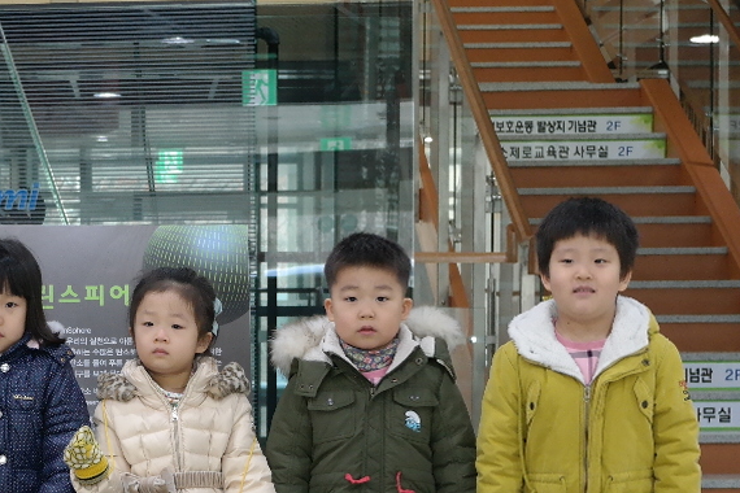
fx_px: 2055
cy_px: 387
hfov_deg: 20.2
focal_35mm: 100
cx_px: 170
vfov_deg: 13.6
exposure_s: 1/40
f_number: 3.5
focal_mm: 22
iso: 800
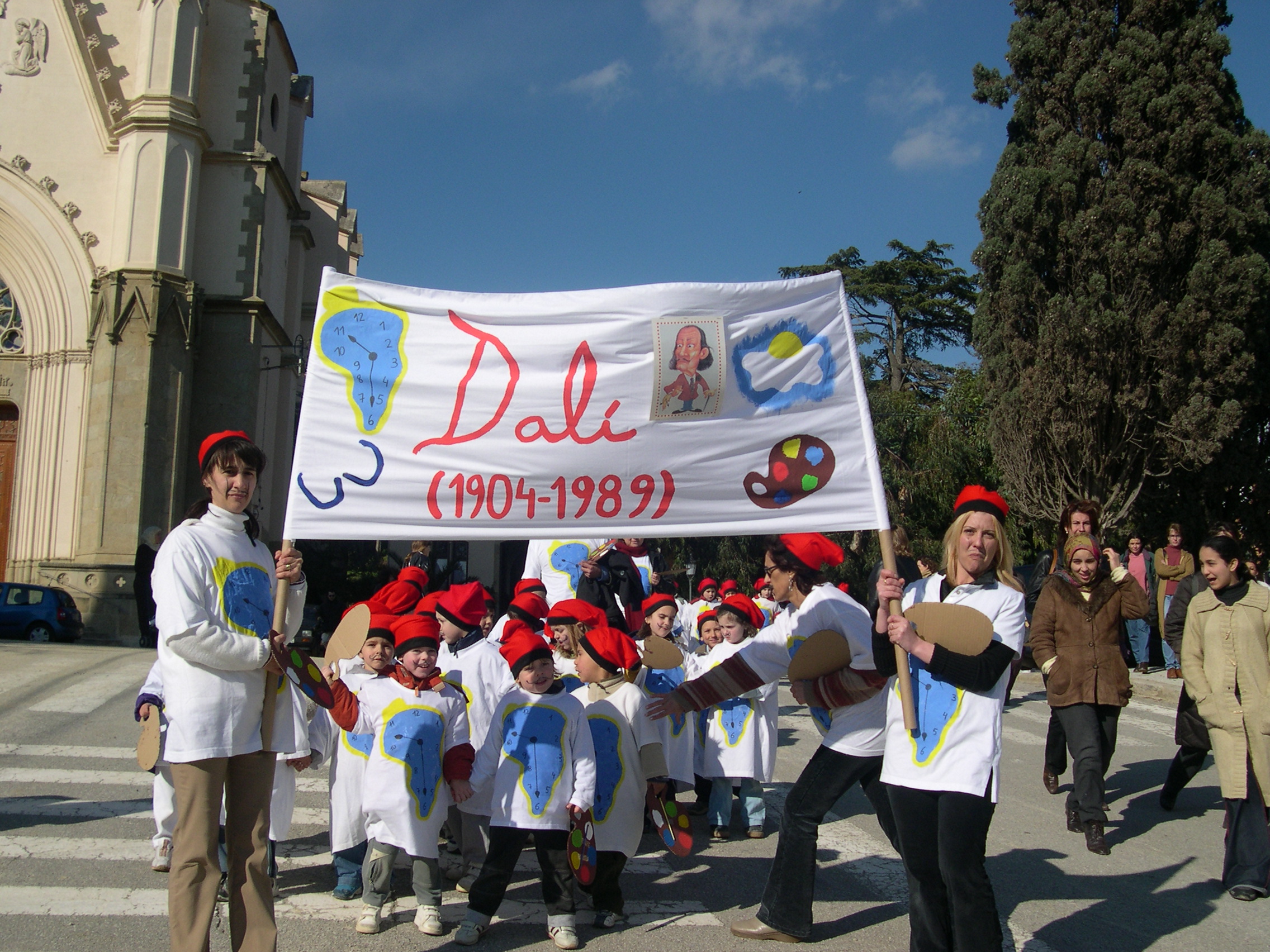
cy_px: 476
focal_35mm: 38
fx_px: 1394
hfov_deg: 49.0
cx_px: 635
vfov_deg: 37.7
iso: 100
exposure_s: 1/352
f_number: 7.6
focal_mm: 8
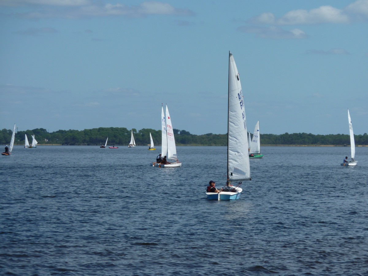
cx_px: 184
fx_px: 1935
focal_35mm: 182
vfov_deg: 8.2
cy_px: 138
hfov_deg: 10.9
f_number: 5.6
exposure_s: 1/640
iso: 80
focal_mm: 29.9
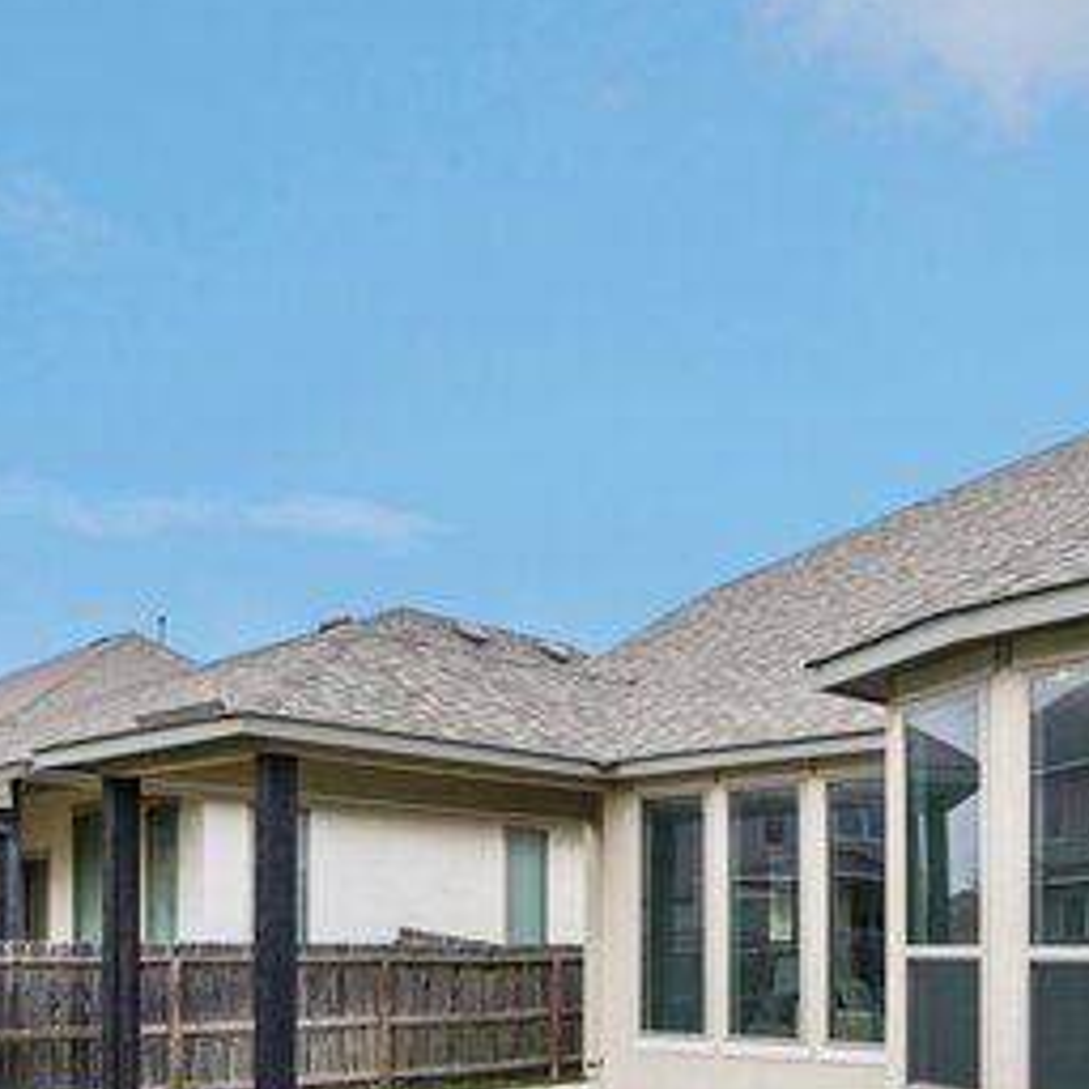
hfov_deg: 44.0
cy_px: 747
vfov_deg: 47.5
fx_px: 1210
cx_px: 987
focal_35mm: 34
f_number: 8
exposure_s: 1/125
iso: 400
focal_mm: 16
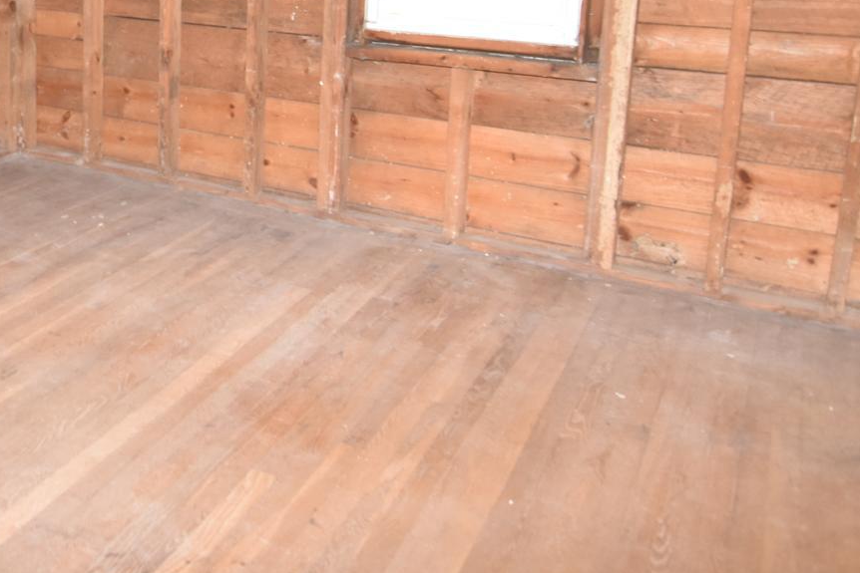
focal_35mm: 39
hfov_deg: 42.7
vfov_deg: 32.1
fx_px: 936
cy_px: 35
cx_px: 5
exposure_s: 1/60
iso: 800
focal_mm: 11
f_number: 4
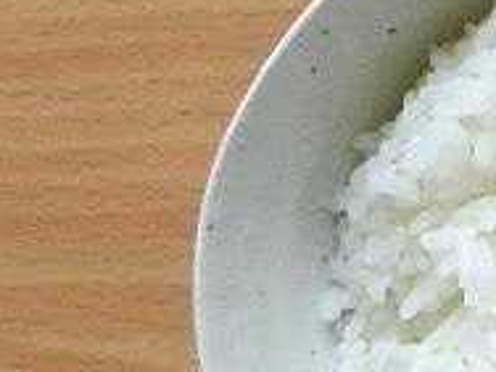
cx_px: 1050
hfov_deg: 12.4
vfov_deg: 10.5
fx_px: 1949
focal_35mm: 136
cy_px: -198
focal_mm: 4.5
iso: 400
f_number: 3.1
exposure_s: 1/160
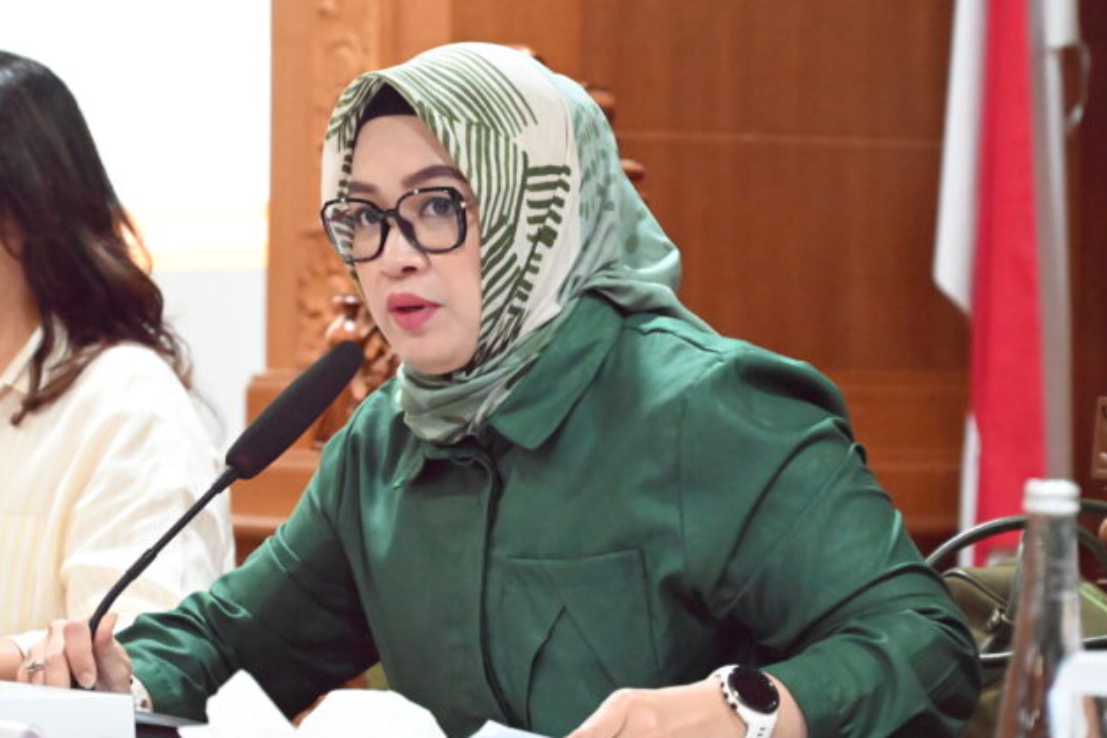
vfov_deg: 8.6
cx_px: 448
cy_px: 338
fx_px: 4890
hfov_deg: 12.9
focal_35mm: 159
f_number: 6.3
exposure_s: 1/200
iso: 25600
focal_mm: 130
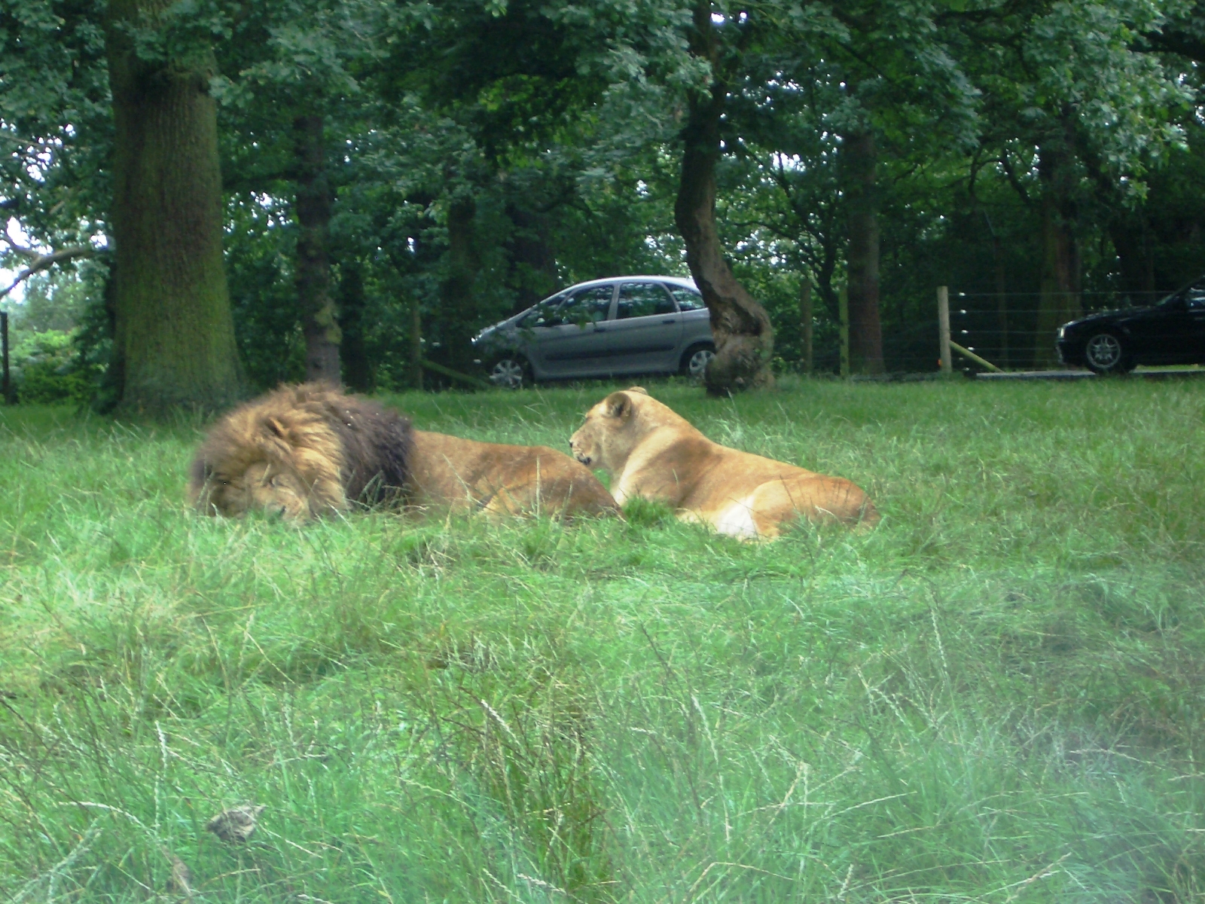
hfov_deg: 18.7
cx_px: 602
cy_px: 452
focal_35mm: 105
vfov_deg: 14.1
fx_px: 3655
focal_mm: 17.4
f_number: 4.8
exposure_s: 1/50
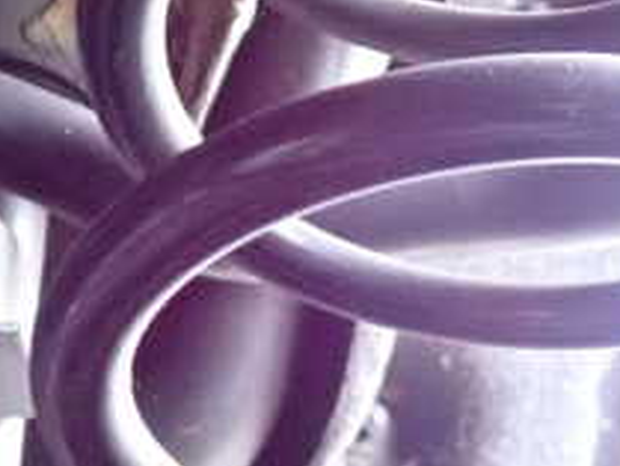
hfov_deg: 22.0
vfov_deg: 17.2
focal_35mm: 86
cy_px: 303
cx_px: 599
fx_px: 1541
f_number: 2.3
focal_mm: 5.4
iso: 2000
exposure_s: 1/125
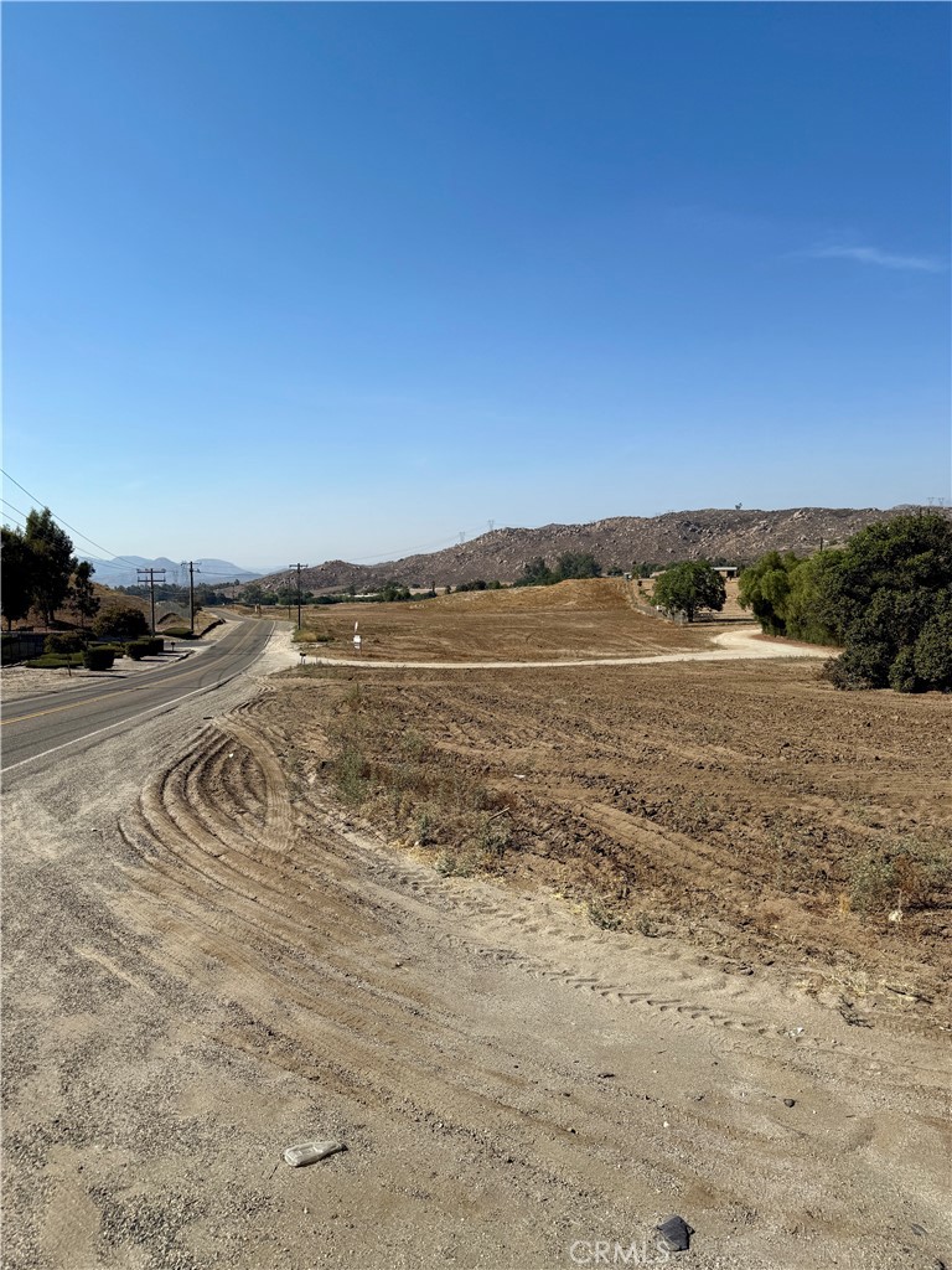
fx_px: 880
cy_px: 635
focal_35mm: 24
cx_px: 476
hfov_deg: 56.8
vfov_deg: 71.6
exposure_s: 1/7353
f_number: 1.78
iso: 80
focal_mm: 6.76
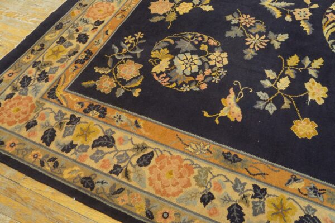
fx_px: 279
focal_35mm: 30
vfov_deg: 43.5
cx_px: 168
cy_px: 112
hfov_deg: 62.0
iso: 1600
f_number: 4
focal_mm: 20
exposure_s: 1/60
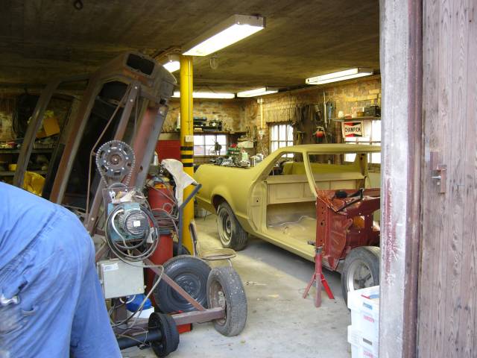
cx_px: 238
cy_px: 179
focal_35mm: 35
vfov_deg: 40.7
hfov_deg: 52.6
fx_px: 482
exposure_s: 1/20
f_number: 2.8
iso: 100
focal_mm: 5.8
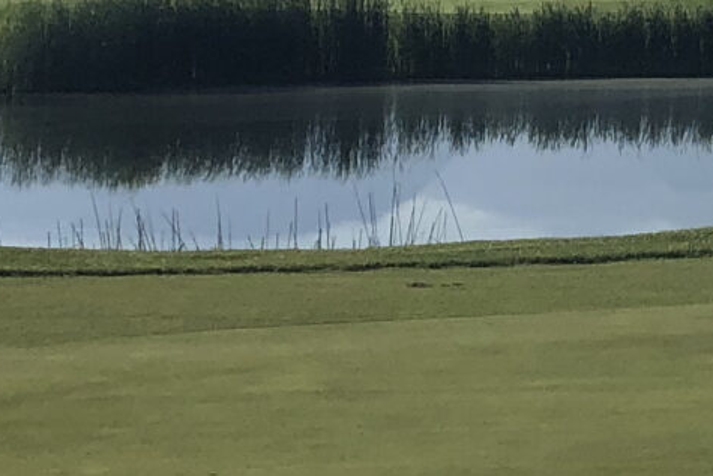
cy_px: -529
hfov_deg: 12.3
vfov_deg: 8.3
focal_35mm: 157
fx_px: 3110
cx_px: 1156
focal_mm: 3.99
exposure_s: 1/2825
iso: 20
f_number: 1.8
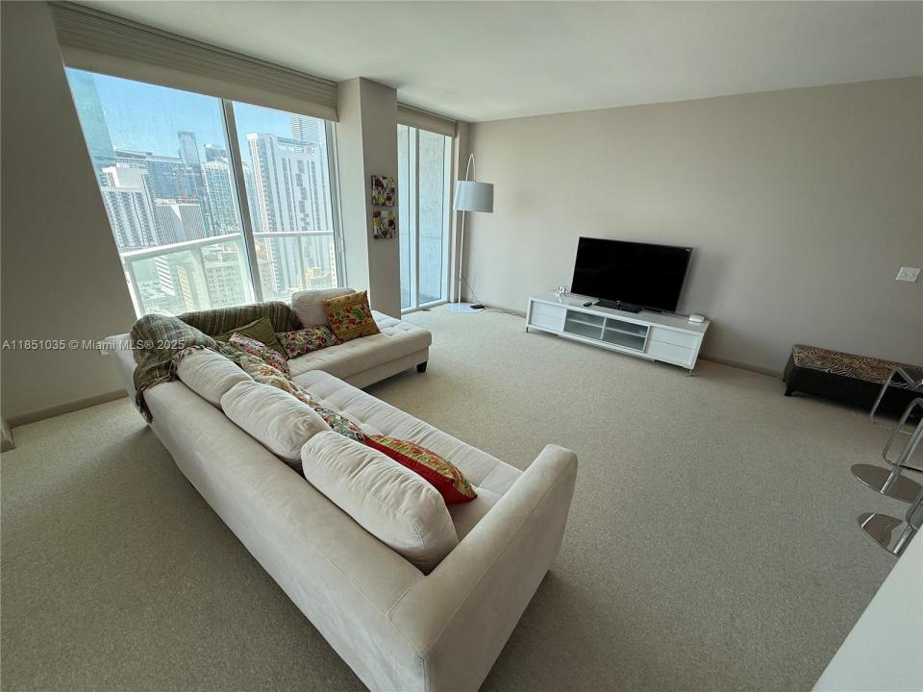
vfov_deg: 85.7
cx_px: 462
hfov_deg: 102.1
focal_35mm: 14
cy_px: 346
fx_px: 373
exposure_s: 1/178
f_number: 2.2
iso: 64
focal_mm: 2.22
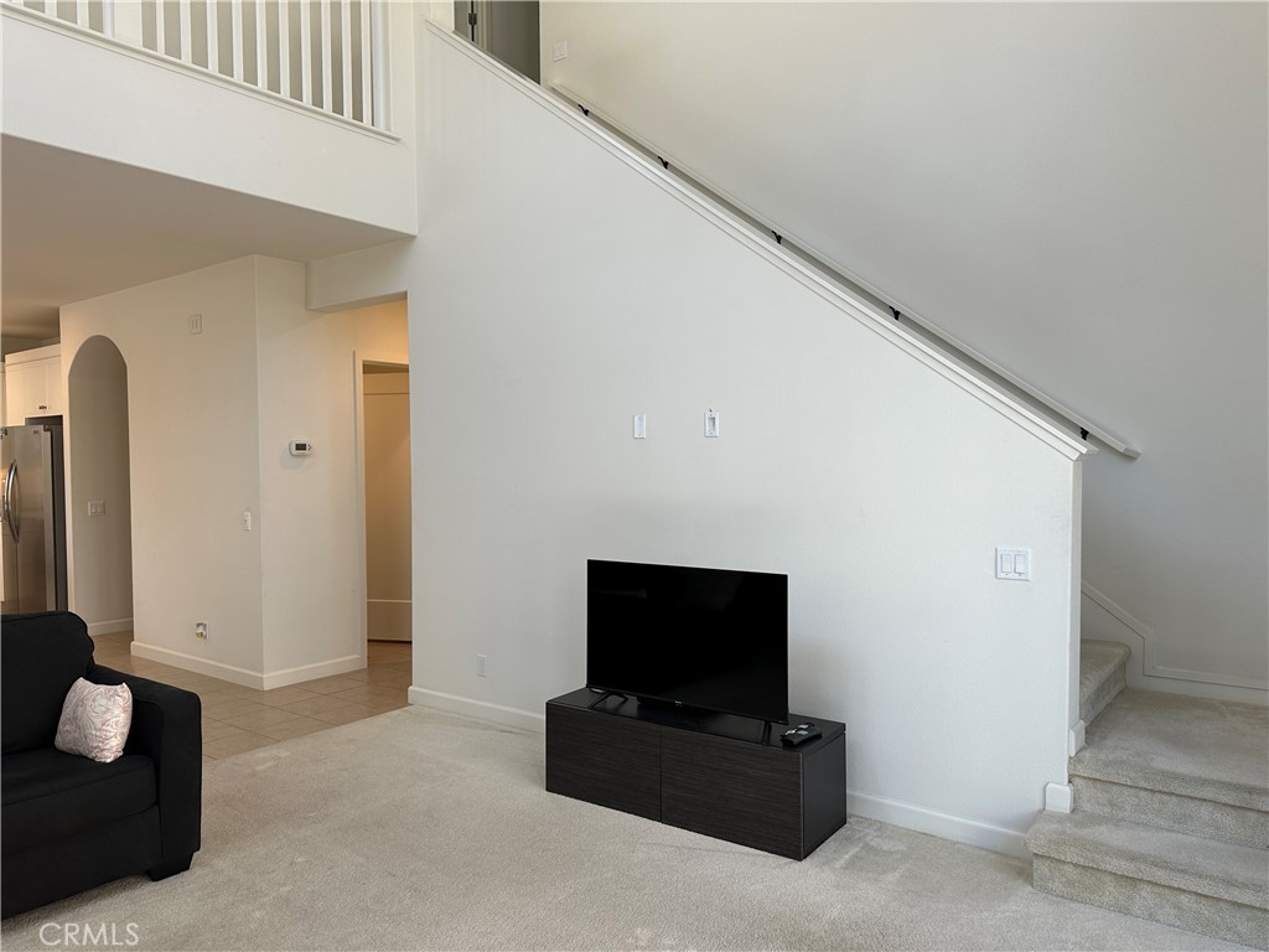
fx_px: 880
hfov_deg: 71.6
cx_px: 634
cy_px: 476
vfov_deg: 56.8
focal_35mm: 24
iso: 64
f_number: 1.78
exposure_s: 1/178
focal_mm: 6.86
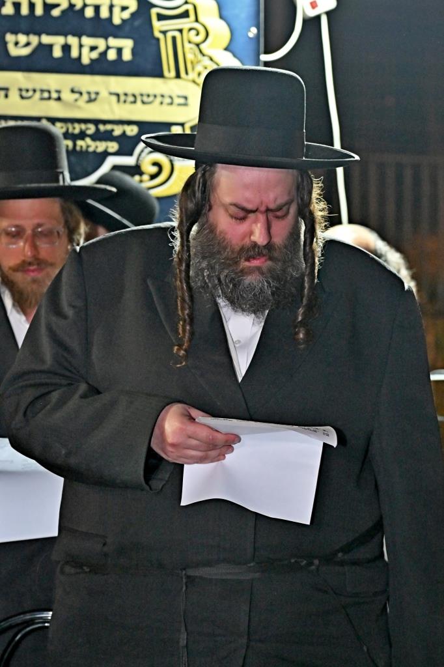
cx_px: 222
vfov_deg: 16.5
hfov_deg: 11.0
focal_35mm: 124
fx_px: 2295
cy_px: 334
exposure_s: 1/160
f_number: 4
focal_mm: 83
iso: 1600
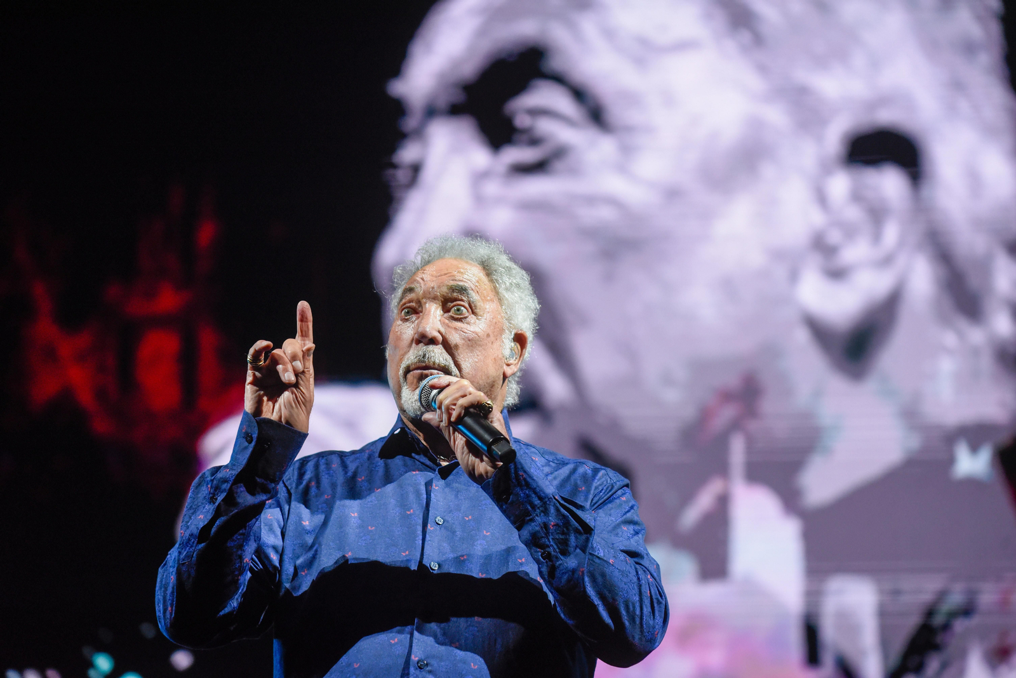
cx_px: 508
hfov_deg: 15.2
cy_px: 339
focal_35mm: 135
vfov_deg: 10.2
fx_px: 3811
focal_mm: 135
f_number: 4
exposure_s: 1/500
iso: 2500
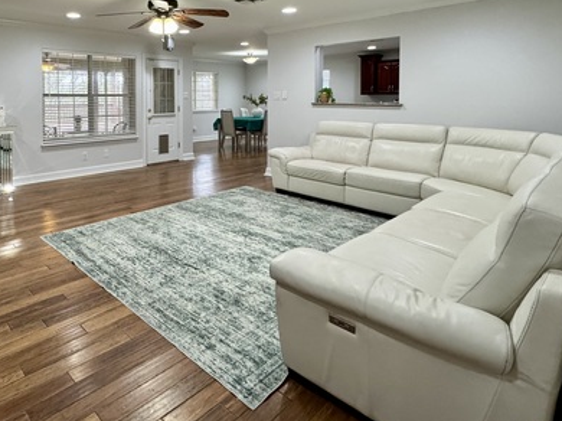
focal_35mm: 23
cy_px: 108
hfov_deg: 70.6
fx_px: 373
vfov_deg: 56.1
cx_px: 164
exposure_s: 1/120
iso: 320
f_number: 2.2
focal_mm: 2.22
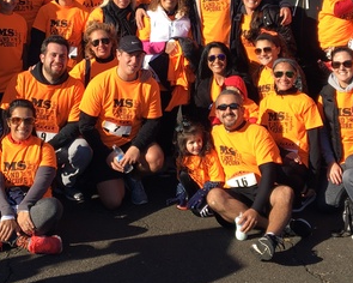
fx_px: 721
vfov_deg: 21.9
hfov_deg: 27.5
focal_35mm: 69
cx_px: 144
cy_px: 64
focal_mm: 4.15
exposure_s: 1/1202
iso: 25
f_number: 2.2
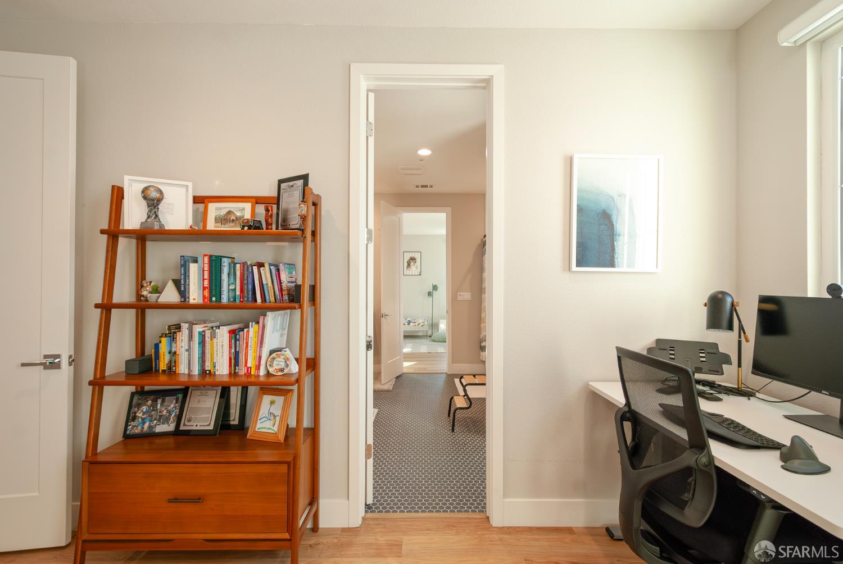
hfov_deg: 100.3
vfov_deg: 77.5
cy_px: 282
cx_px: 422
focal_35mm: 15
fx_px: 352
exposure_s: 1/40
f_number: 5.6
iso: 400
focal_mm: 10
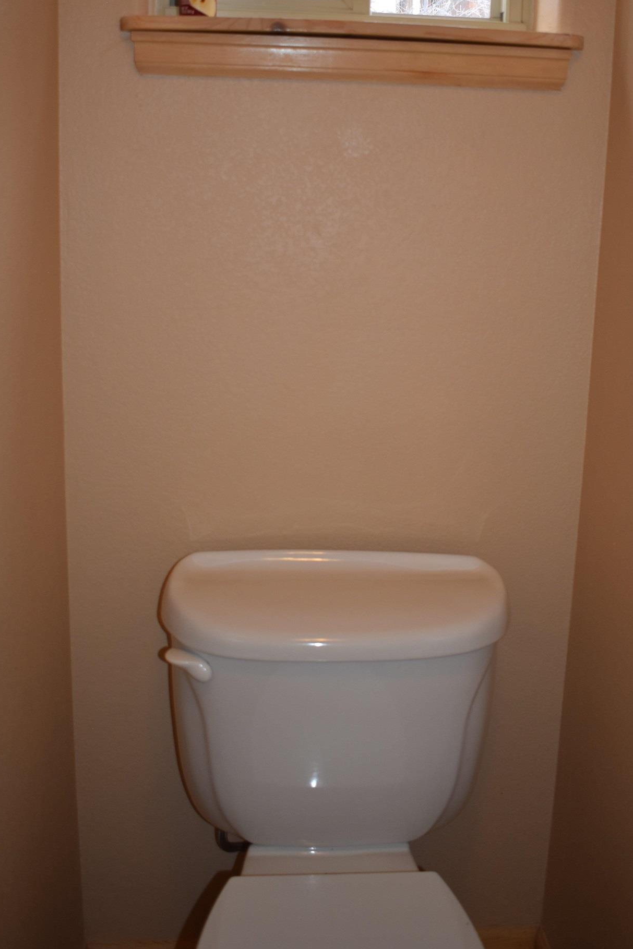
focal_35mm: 38
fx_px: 1002
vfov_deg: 50.2
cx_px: 362
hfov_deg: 35.0
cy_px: 357
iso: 400
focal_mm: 20
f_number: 3.8
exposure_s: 1/100
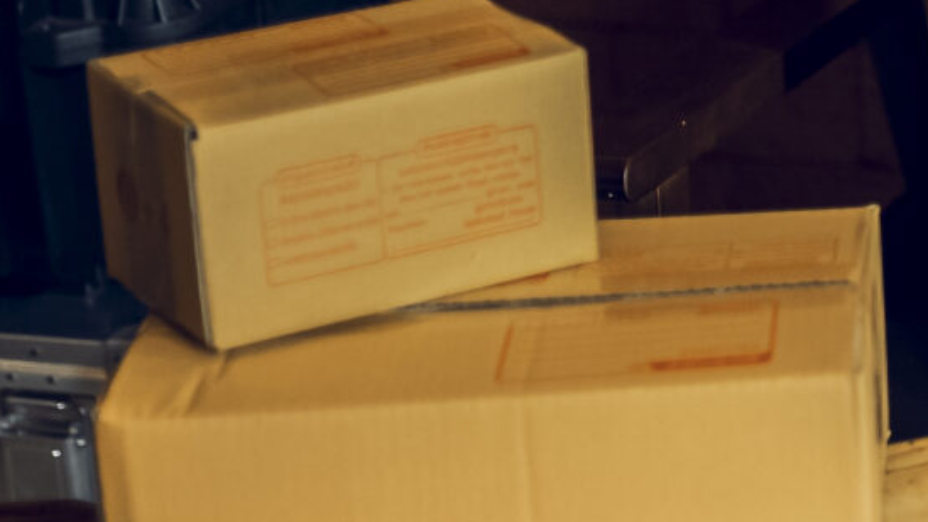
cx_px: 1822
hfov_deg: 11.4
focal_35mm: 171
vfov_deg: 7.0
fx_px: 4208
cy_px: -114
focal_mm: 35
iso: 400
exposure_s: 1/400
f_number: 1.4
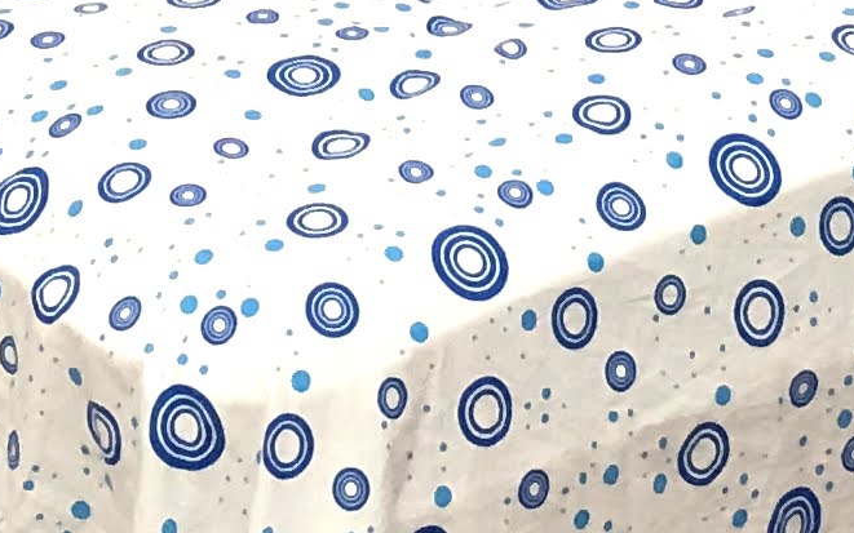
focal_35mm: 181
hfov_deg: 11.4
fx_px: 4212
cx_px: 974
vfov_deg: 6.9
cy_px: -654
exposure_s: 1/30
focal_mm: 3.99
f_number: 1.8
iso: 32
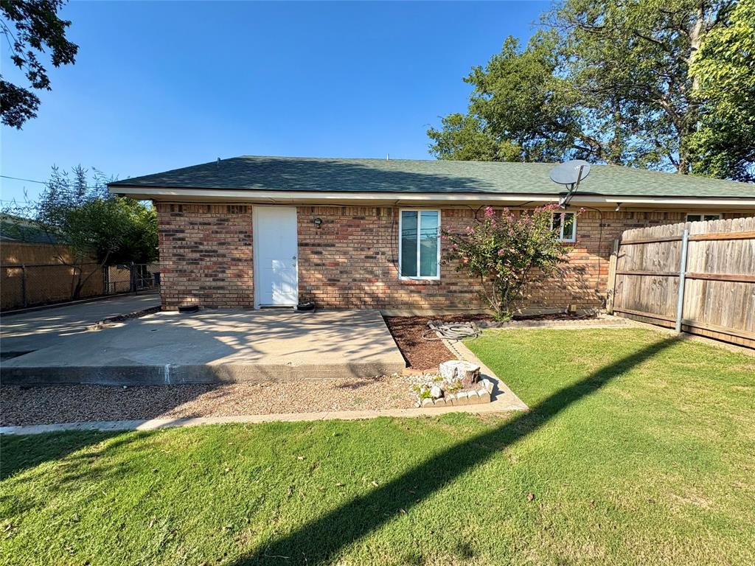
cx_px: 378
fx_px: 305
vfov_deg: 85.7
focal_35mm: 14
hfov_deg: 102.1
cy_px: 283
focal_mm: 2.22
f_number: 2.2
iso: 40
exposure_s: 1/1078
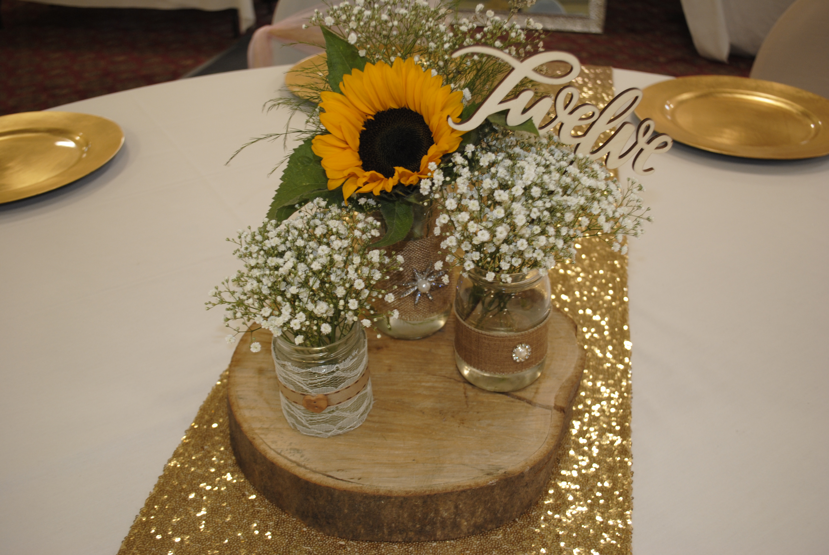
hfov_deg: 57.2
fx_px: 761
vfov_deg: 40.1
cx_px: 414
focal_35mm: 33
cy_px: 278
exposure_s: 1/15
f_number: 4
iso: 200
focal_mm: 22
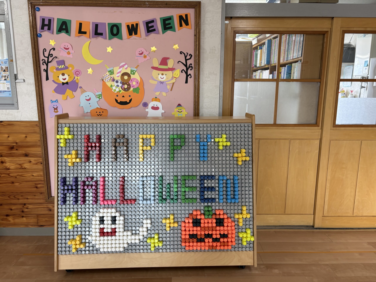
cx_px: 188
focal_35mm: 26
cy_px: 141
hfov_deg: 67.3
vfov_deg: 53.1
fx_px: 282
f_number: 1.6
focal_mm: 5.96
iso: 64
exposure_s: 1/50
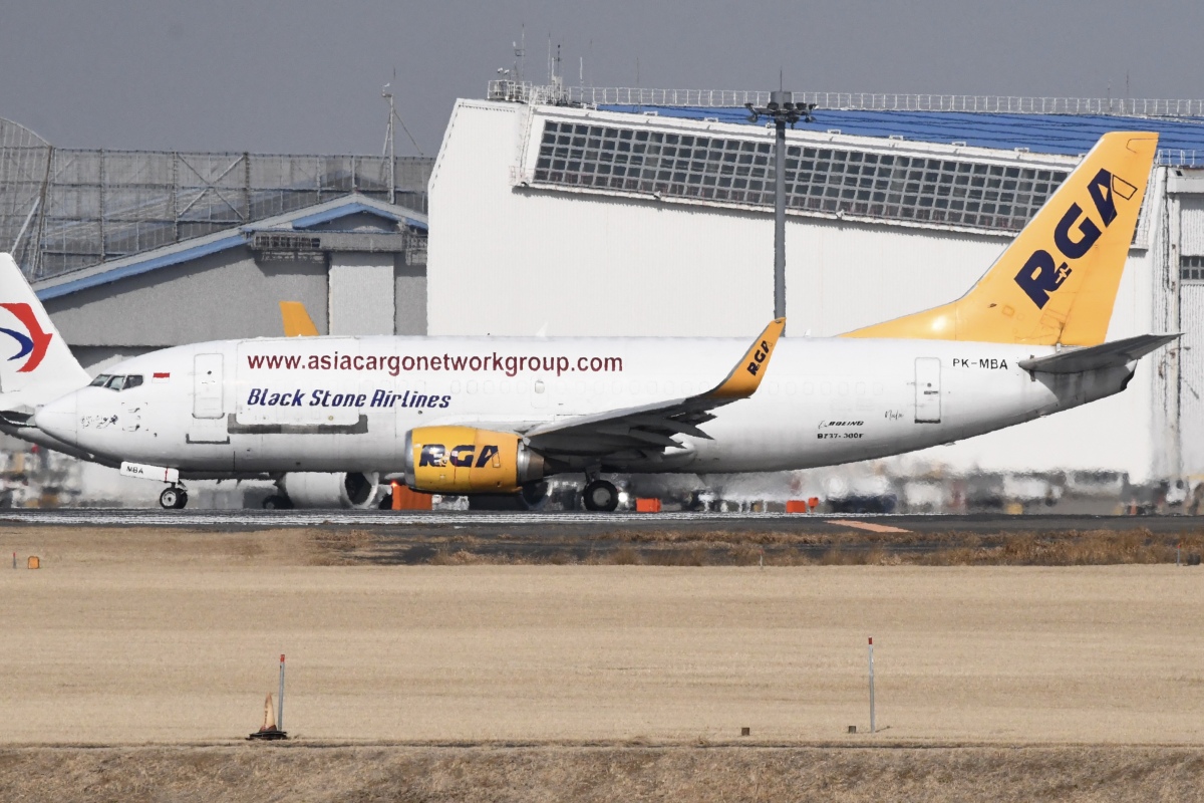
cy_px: 402
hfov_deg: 5.3
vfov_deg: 3.5
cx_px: 602
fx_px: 13042
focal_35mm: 390
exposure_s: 1/8000
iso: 2500
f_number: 14
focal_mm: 260
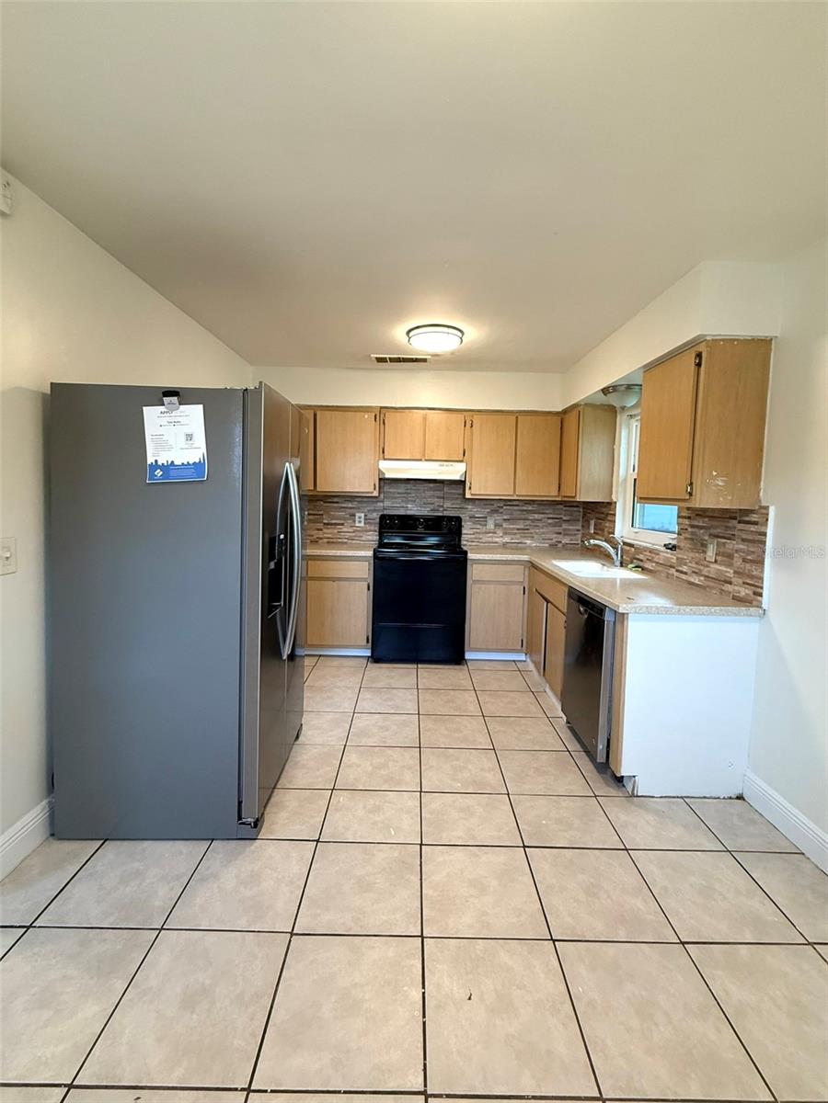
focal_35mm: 14
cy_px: 552
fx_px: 446
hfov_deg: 85.7
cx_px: 414
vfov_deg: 102.1
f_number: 2.2
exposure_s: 1/120
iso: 250
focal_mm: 2.22
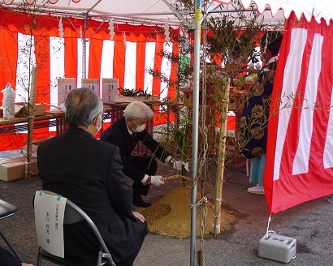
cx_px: 162
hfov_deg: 40.3
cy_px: 131
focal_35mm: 46
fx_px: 453
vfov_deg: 32.7
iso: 200
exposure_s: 1/160
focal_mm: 7.06
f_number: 4.5
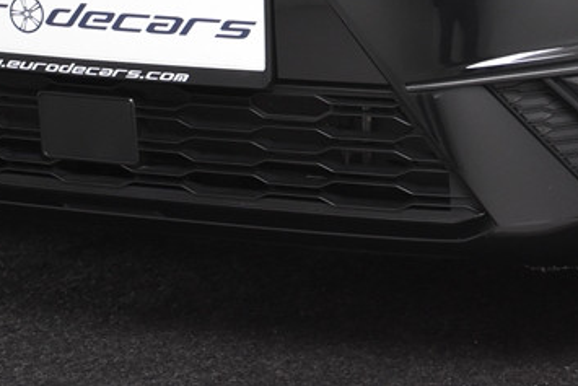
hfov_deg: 13.9
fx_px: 2361
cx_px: 379
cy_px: -169
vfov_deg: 9.1
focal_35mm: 147
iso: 1600
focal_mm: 34
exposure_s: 1/80
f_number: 4.5
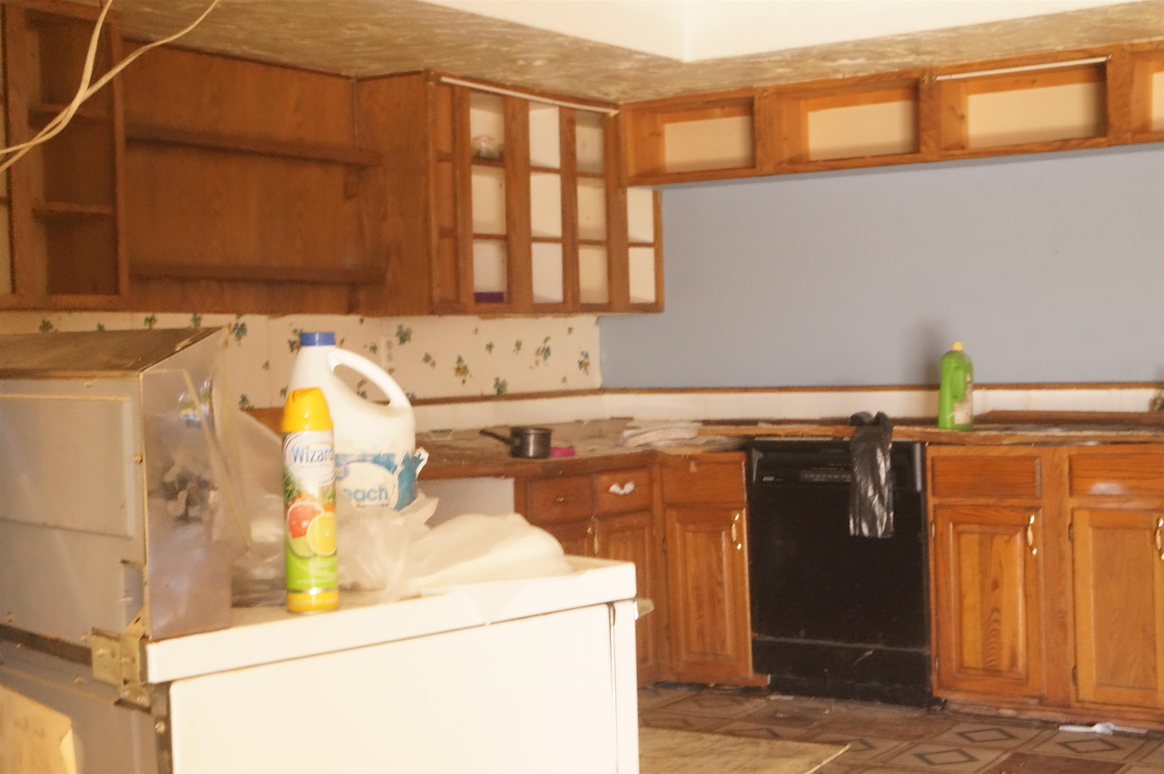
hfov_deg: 37.9
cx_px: 582
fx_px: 1696
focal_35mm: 52
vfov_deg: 25.7
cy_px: 387
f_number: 7.1
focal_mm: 35
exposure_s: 1/60
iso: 6400
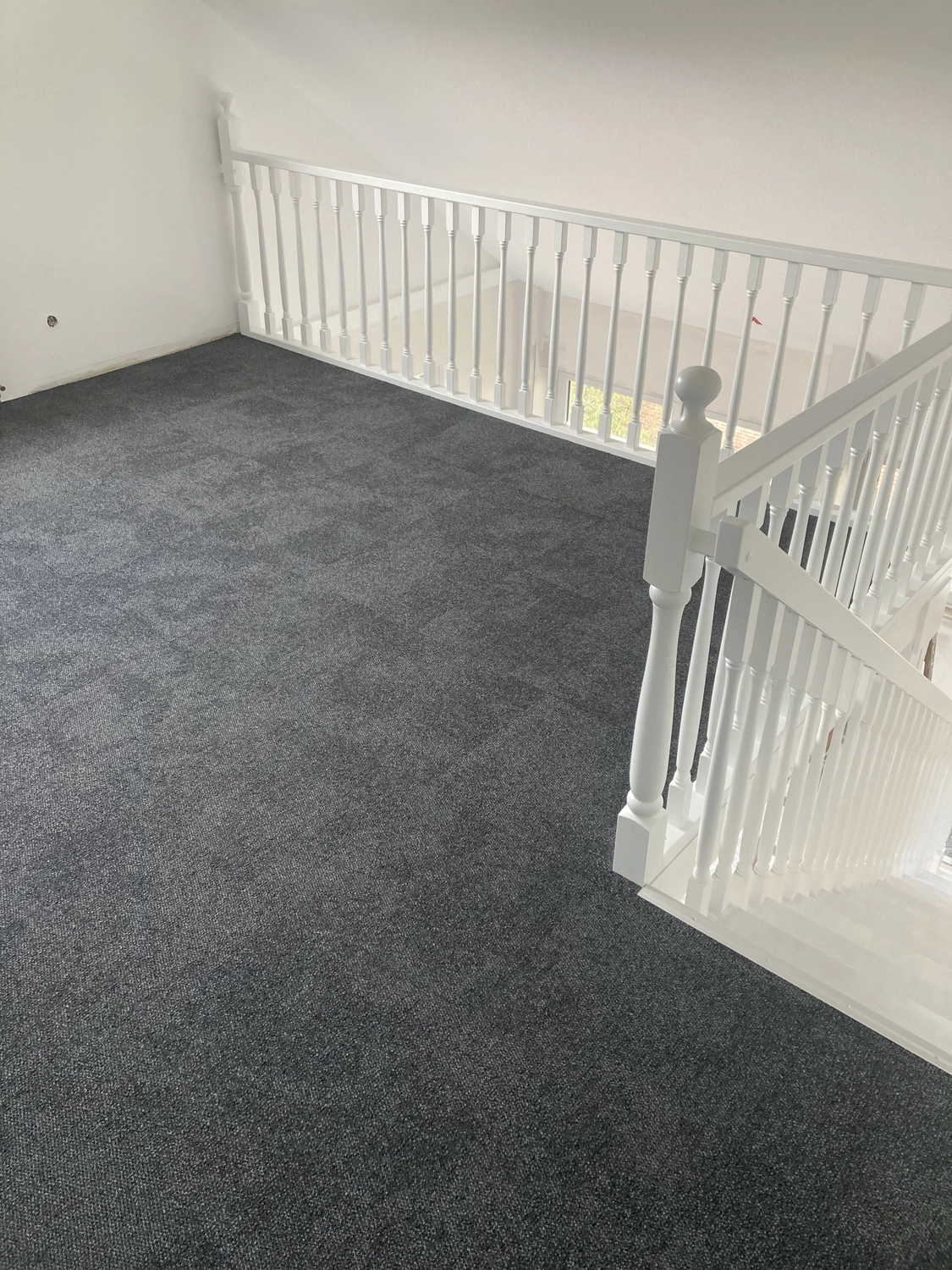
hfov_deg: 49.7
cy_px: 635
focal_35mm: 28
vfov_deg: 63.4
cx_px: 476
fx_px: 1027
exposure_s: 1/78
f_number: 1.8
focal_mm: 3.99
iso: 80
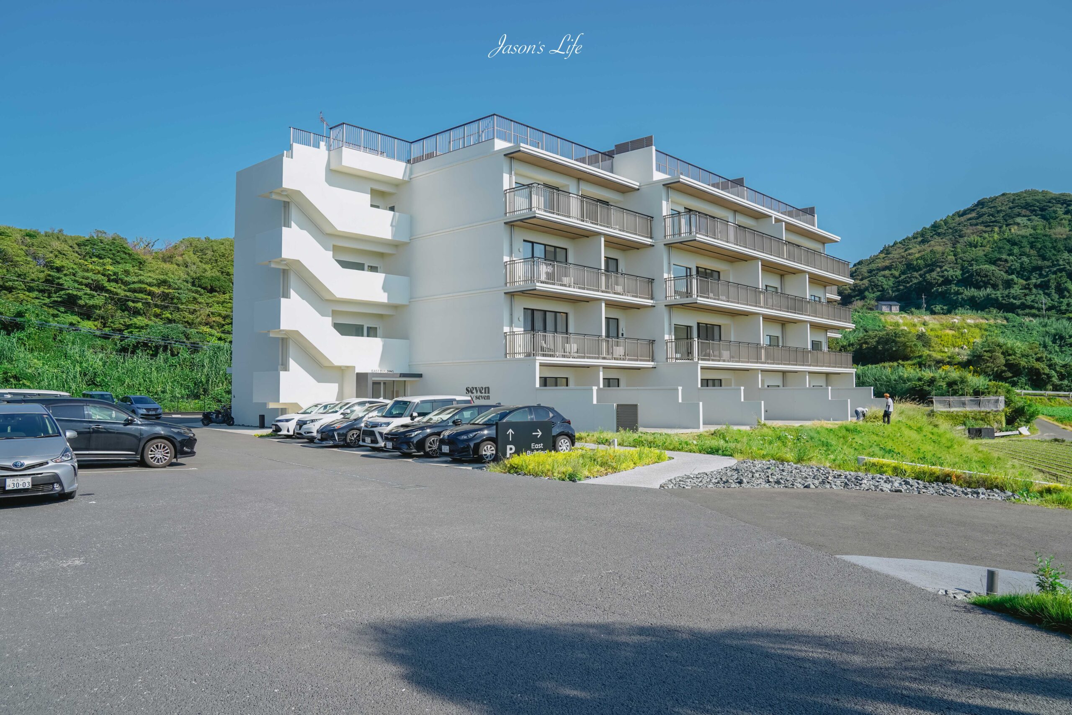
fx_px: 774
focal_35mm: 26
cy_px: 358
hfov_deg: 69.4
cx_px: 536
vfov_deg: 49.6
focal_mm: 26
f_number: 4.5
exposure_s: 1/640
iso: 100
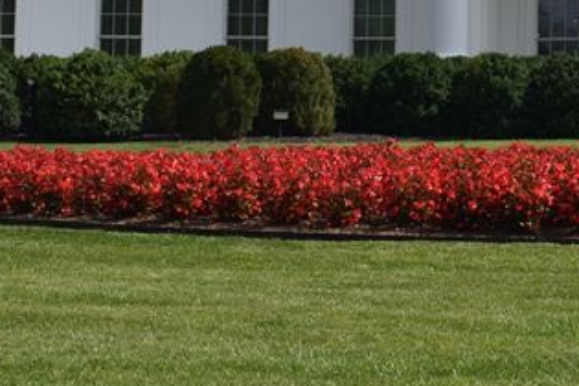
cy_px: -179
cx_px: 717
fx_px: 2670
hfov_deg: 12.1
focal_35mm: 166
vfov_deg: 8.1
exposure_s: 1/320
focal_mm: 34
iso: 100
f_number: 9
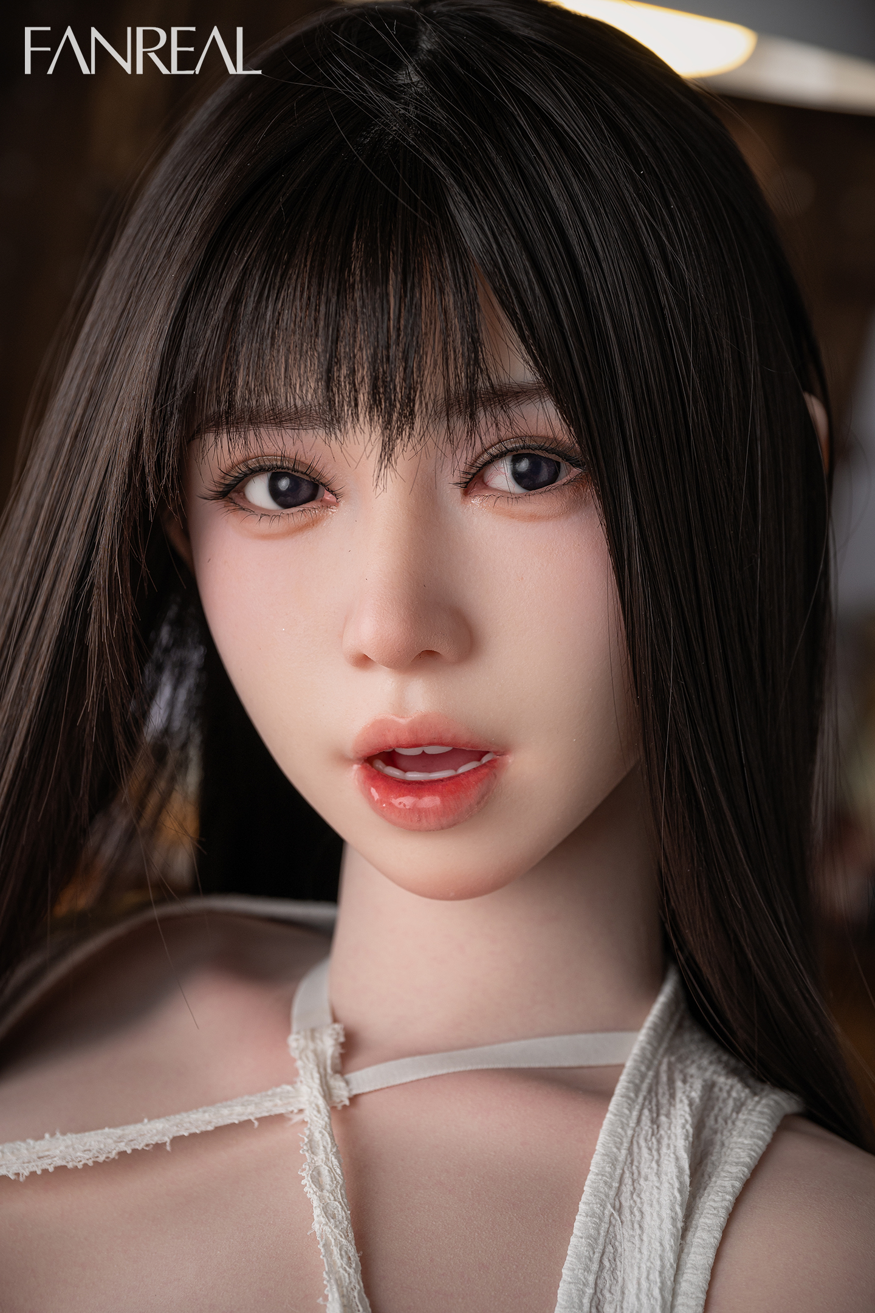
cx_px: 438
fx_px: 2844
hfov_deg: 17.5
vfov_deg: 26.0
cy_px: 656
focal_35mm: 78
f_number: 5.6
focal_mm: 78
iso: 250
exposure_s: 1/100
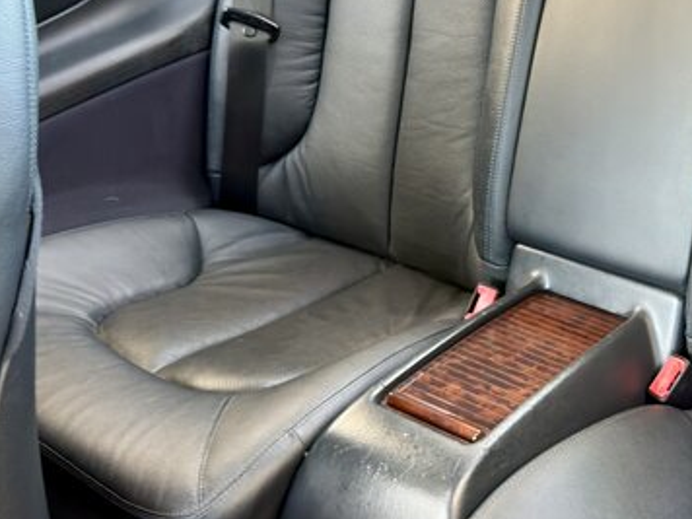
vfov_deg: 26.7
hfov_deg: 33.7
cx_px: 616
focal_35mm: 54
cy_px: 124
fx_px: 1080
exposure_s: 1/40
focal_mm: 6.76
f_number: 1.78
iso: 400
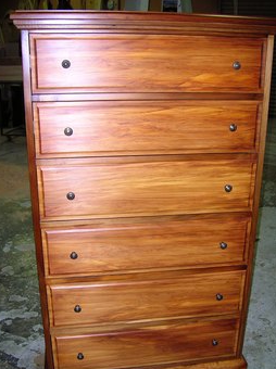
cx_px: 149
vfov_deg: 46.8
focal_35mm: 40
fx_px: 426
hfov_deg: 35.9
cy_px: 198
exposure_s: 1/60.1
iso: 79
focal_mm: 5.7
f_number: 2.9
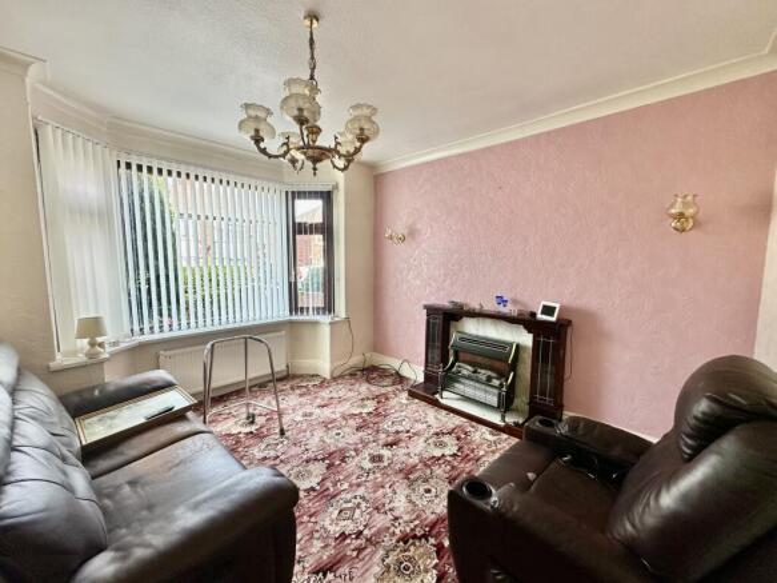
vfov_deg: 85.7
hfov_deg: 102.1
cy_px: 292
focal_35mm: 14
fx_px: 314
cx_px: 388
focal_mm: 2.22
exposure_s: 1/99
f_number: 2.2
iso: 80
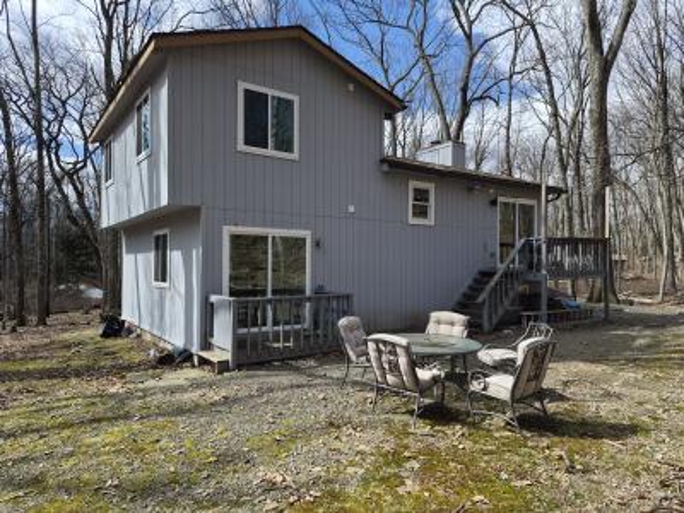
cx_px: 342
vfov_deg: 58.9
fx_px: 454
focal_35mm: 23
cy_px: 256
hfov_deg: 73.9
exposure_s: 1/3200
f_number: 1.8
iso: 80
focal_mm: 5.4
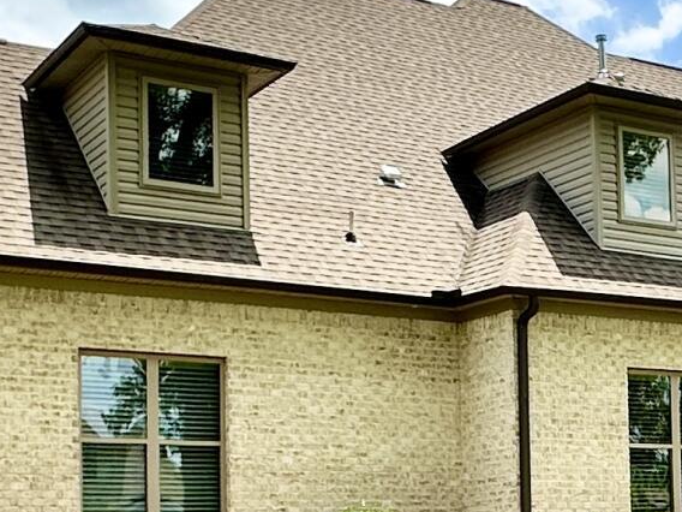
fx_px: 1458
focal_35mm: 74
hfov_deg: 26.1
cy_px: 478
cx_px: 485
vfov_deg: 19.5
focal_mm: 2.22
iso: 40
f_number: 2.2
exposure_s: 1/1366
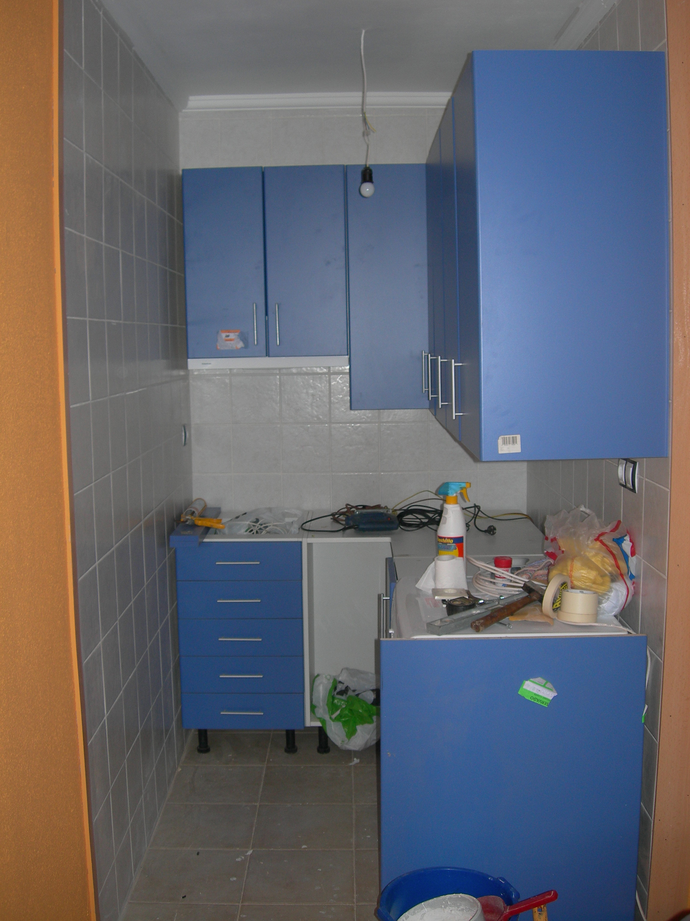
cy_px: 460
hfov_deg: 37.7
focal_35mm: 38
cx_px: 345
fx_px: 1010
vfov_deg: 49.0
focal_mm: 7.8
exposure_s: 1/60.1
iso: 57
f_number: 2.8
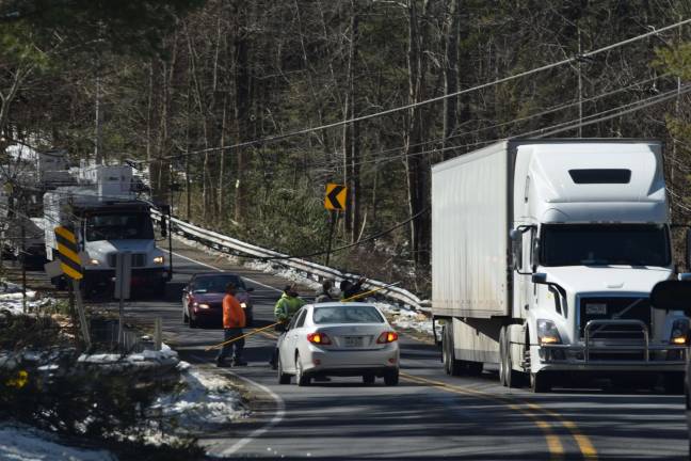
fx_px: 4318
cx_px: 346
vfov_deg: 6.1
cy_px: 230
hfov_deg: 9.1
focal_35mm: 225
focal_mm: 150
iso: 100
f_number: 8
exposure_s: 1/200
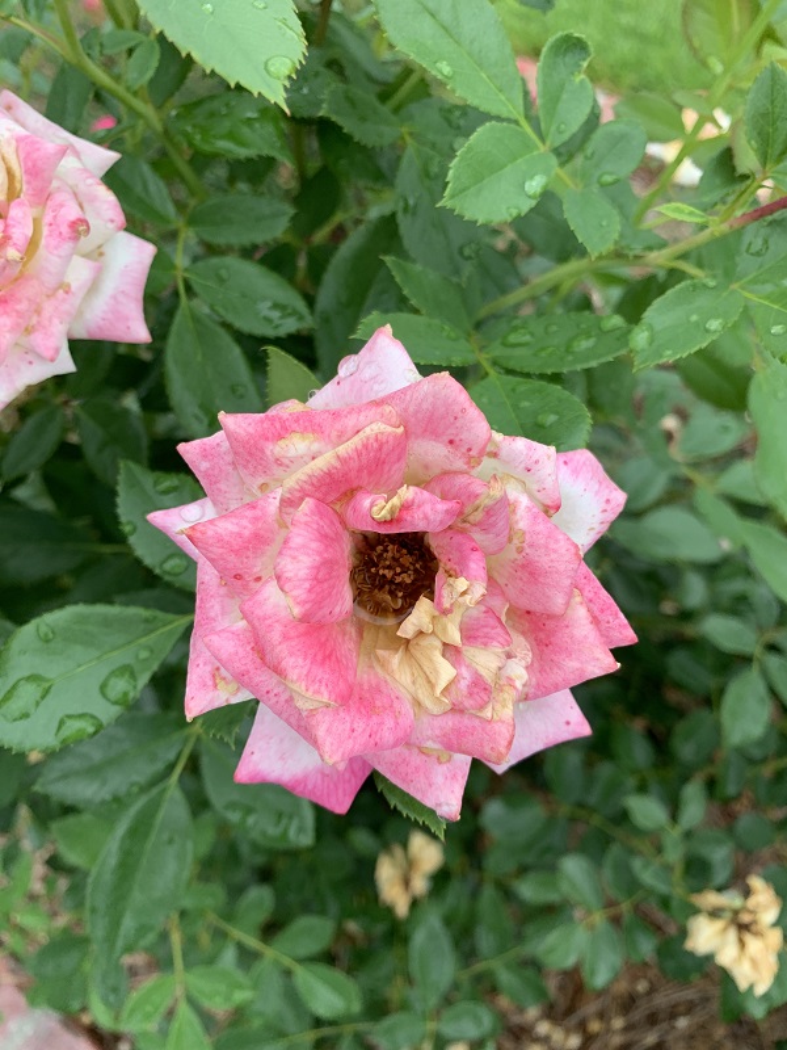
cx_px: 394
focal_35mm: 26
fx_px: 788
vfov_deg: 67.3
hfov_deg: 53.1
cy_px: 525
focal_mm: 4.25
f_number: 1.8
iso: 25
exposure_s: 1/394
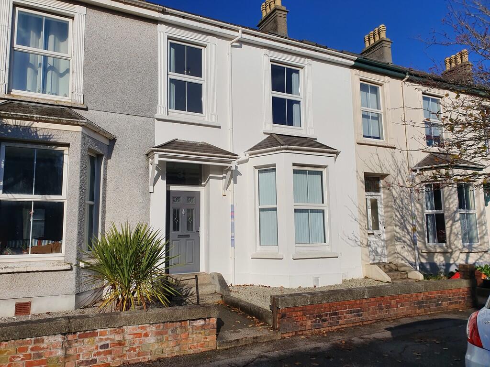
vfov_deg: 53.1
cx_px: 245
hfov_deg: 67.3
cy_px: 184
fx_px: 368
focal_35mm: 26
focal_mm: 4.32
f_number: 2.4
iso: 50
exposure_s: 1/5584
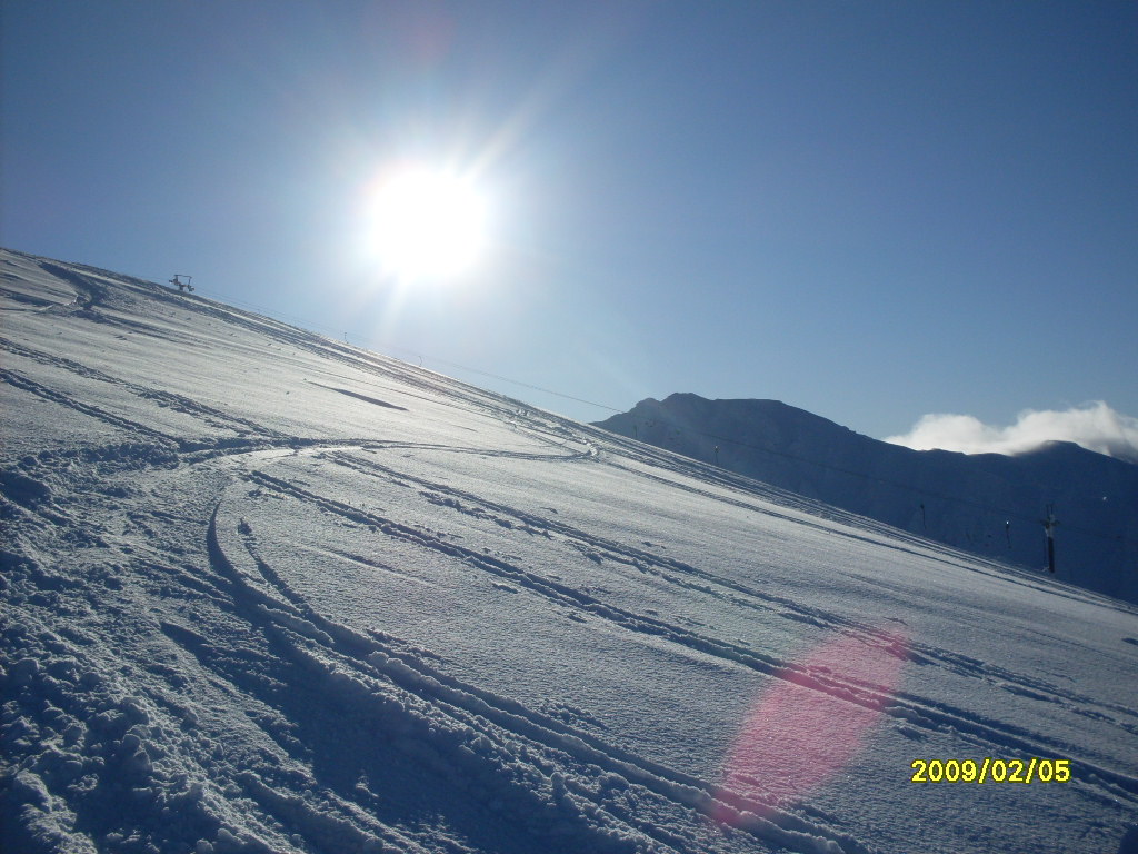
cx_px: 569
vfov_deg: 37.7
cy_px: 427
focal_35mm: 38
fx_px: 1249
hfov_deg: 49.0
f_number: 8.4
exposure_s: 1/1000
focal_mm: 6.3
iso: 80
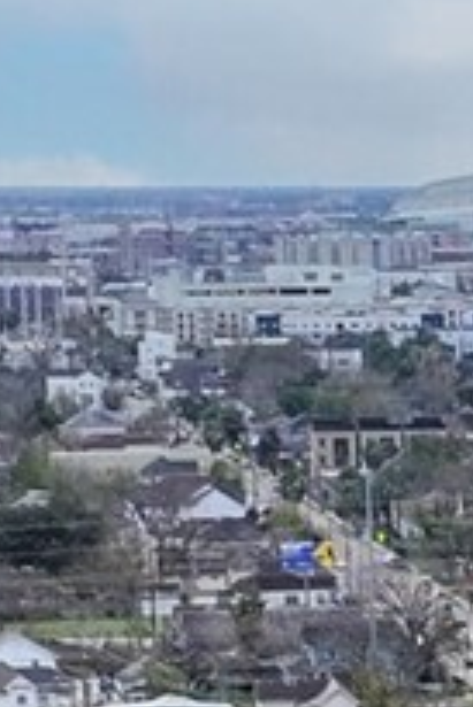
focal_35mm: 249
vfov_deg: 8.1
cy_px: 1123
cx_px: 1381
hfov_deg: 5.2
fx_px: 4899
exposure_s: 1/1600
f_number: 2.8
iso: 170
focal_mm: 12.29
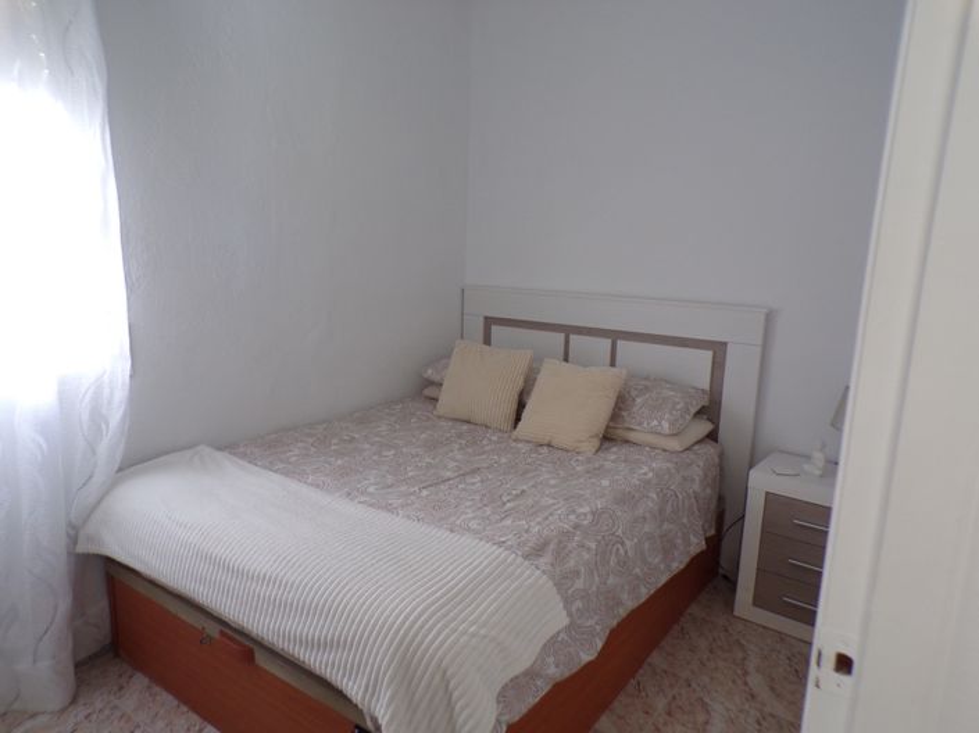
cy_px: 366
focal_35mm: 24
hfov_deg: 71.6
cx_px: 490
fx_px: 678
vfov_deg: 56.8
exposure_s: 1/42
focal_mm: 4.3
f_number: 3
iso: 100
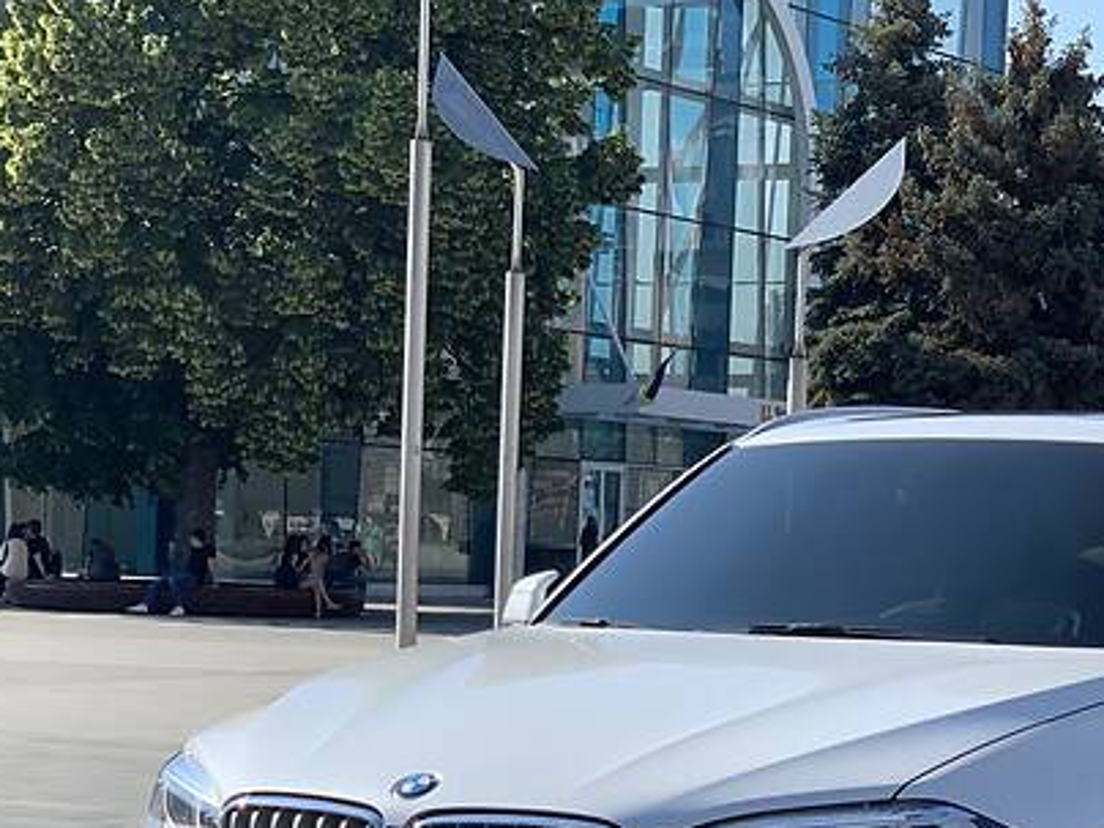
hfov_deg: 18.9
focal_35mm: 103
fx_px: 3285
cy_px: 719
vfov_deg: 14.2
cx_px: 902
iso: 16
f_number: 2.4
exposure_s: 1/749
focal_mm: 6
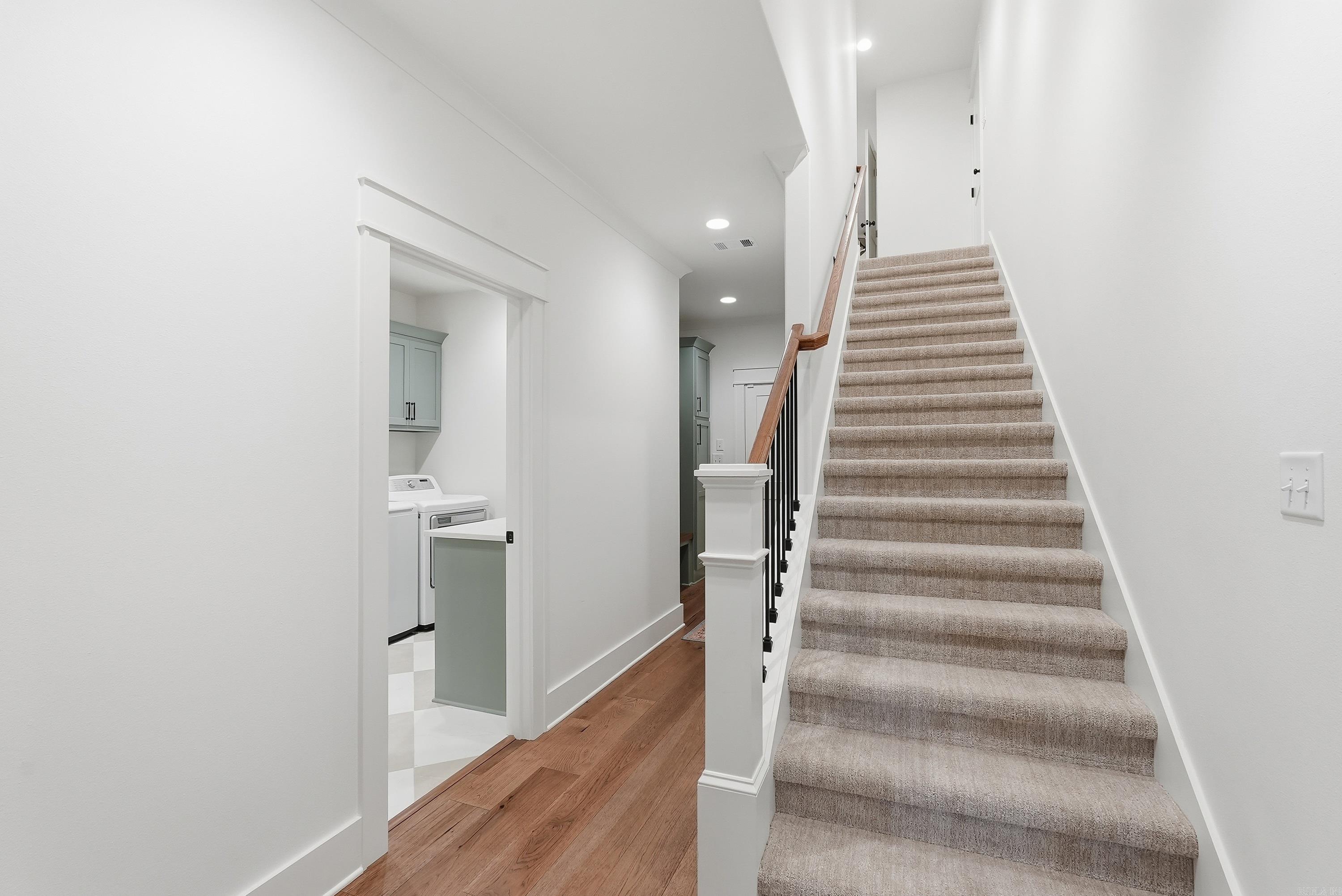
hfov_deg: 96.7
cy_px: 448
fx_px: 597
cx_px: 671
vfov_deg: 73.8
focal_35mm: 16
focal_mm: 16
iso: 640
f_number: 9
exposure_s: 1/100
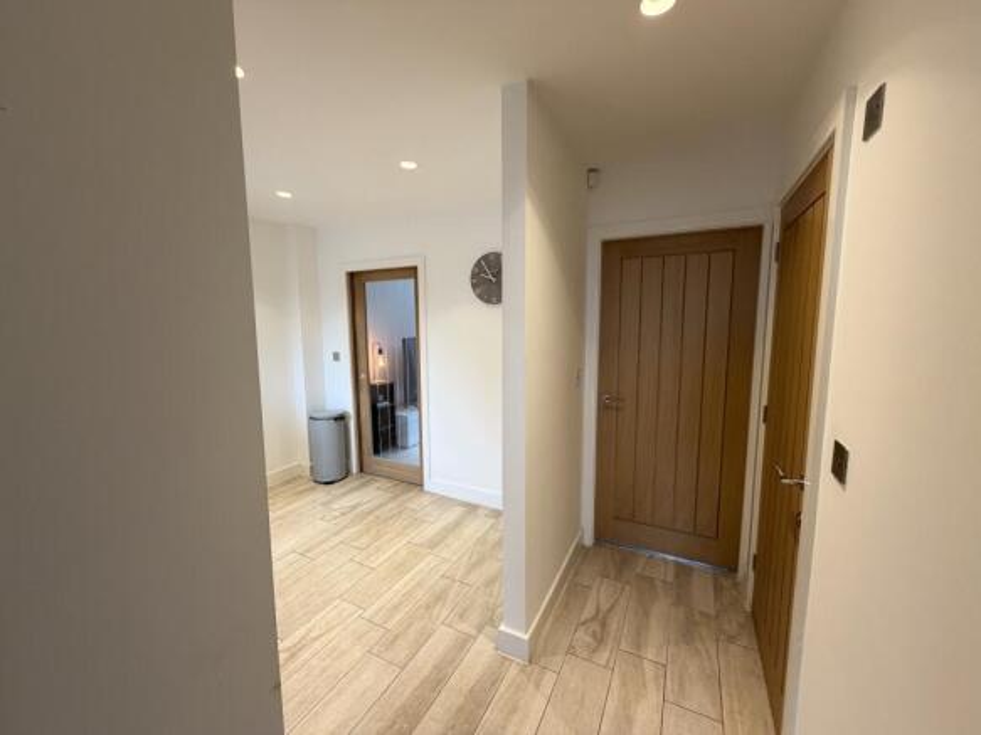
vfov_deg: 85.7
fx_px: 397
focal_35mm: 14
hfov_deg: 102.1
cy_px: 368
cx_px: 490
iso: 200
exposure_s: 1/50
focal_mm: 2.22
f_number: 2.2
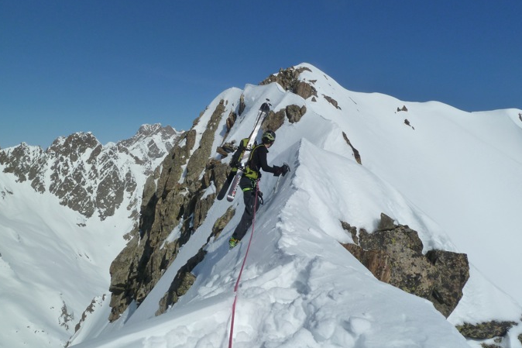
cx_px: 262
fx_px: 391
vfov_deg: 47.7
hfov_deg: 67.4
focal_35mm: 27
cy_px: 147
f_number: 6.3
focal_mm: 4.1
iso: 125
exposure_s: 1/1300
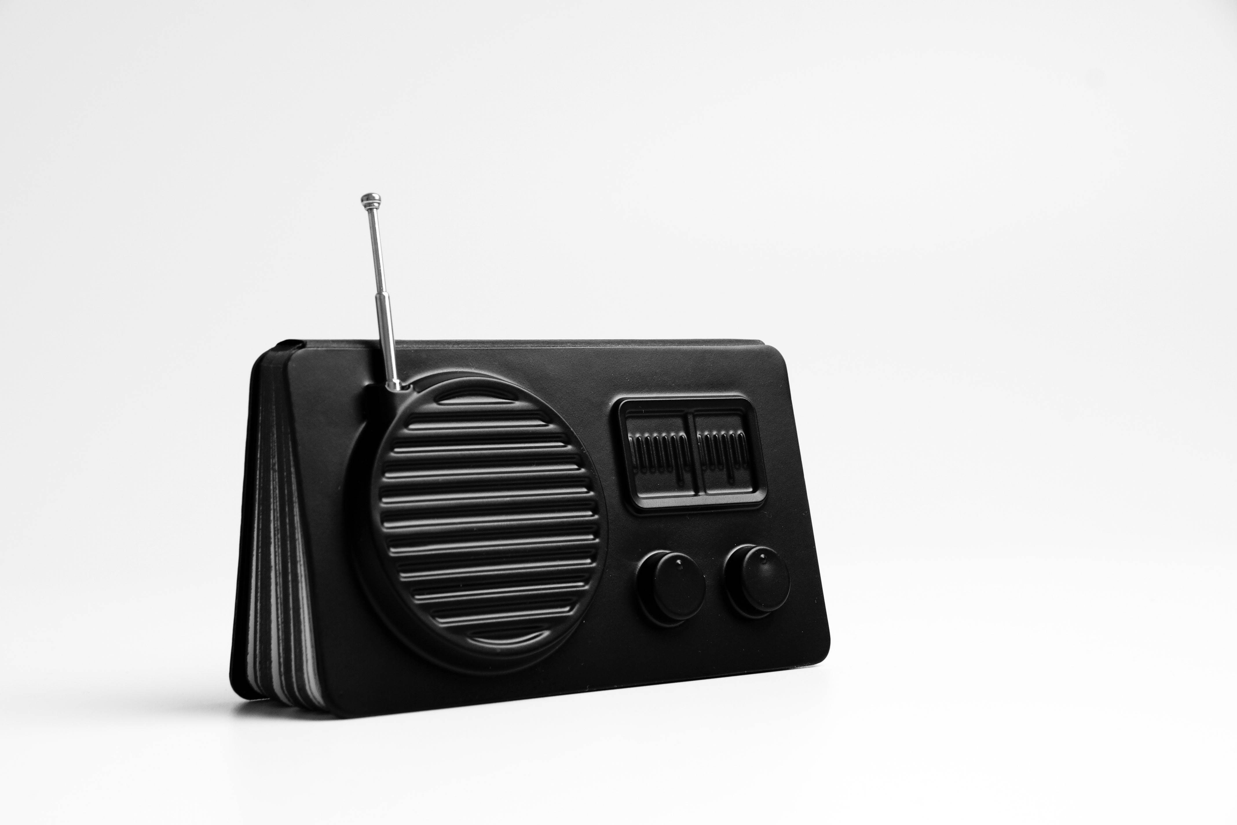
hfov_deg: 29.9
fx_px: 2319
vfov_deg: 20.2
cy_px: 412
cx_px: 618
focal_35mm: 68
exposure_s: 1/100
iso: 250
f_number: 10
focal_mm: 45
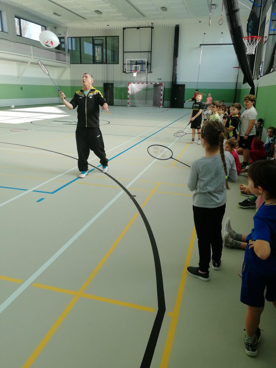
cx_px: 138
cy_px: 184
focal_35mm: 27
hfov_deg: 51.4
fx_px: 287
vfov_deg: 65.3
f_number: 2.2
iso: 50
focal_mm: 3.95
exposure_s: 1/108
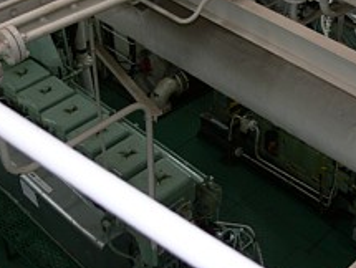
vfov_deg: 22.6
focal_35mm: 65
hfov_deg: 29.4
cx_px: 255
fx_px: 670
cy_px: 91
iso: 100
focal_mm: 7.4
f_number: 2.8
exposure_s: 1/20
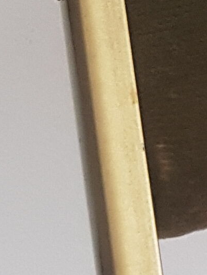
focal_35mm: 198
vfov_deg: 10.0
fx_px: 1578
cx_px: 653
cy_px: 231
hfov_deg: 6.7
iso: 160
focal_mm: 4.2
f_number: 1.7
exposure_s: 1/50
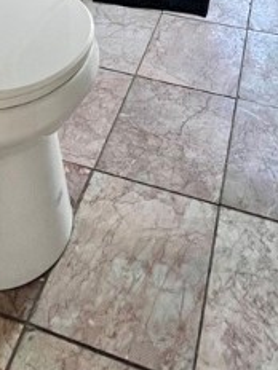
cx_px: 153
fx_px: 460
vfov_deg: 25.6
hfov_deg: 33.6
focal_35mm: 43
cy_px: -238
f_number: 1.8
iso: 80
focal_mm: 1.57
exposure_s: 1/120
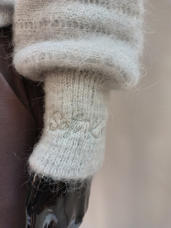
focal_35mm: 25
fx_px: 165
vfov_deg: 69.4
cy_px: 114
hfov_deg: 54.9
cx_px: 86
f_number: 1.7
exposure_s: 1/50.1
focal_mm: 4.71
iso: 541
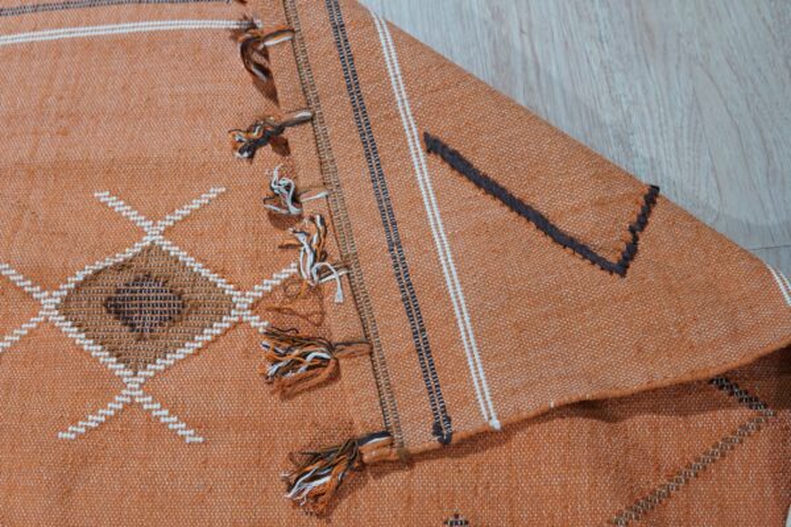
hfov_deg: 43.6
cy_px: 264
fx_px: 989
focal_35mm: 45
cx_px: 396
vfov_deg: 29.9
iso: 500
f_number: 4
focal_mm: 30
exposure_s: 1/250
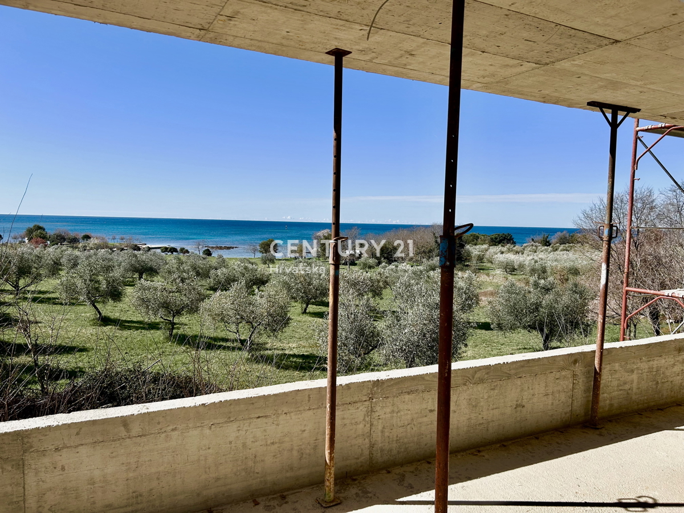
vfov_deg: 53.1
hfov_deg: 67.3
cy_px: 256
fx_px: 514
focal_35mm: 26
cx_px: 342
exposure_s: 1/4274
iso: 50
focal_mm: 5.7
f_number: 1.5
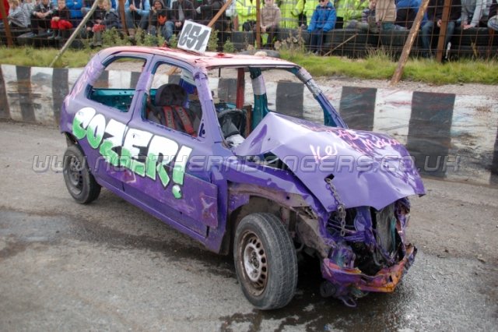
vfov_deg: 39.9
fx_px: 456
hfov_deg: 57.2
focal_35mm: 33
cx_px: 249
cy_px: 166
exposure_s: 1/500
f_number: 4
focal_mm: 22
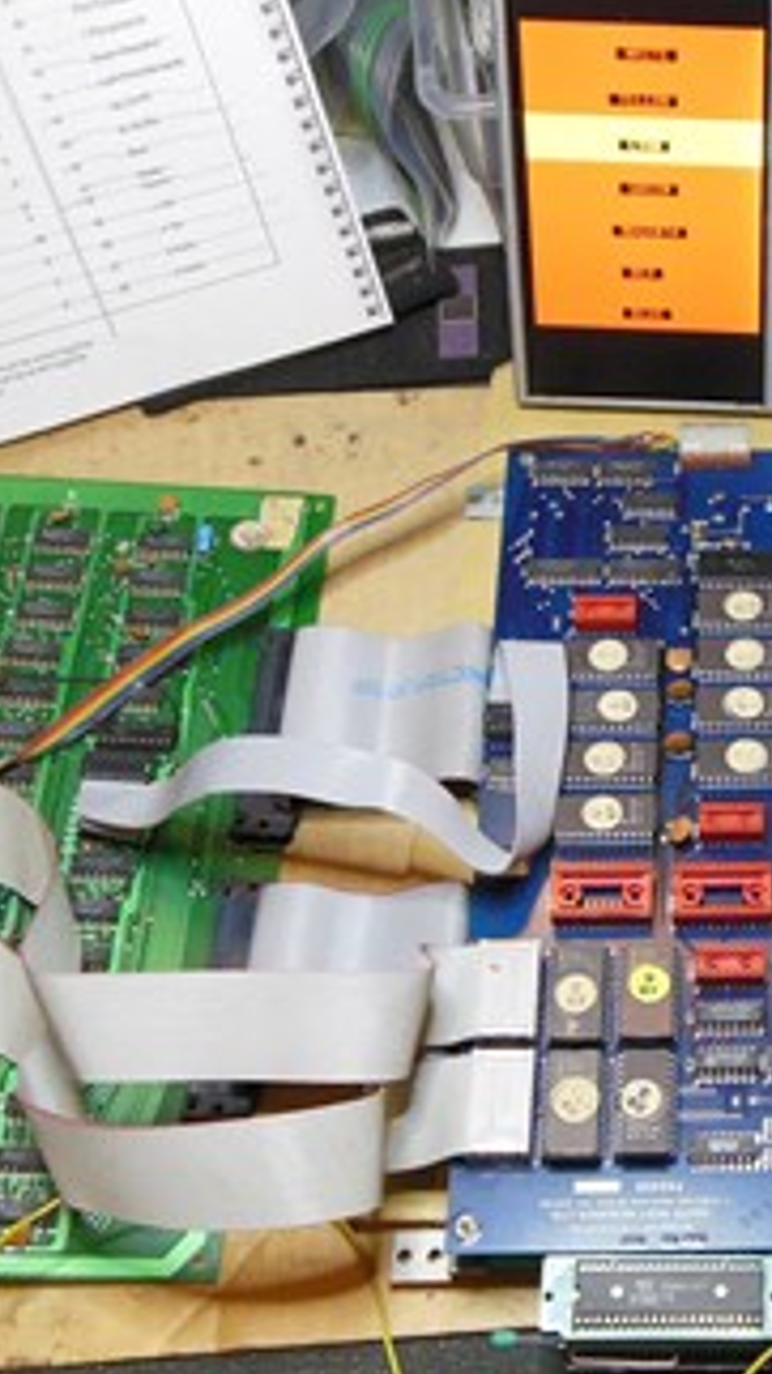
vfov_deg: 41.3
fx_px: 1821
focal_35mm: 50
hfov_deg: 22.8
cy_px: 666
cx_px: 802
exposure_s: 1/25
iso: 400
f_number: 3.5
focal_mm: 6
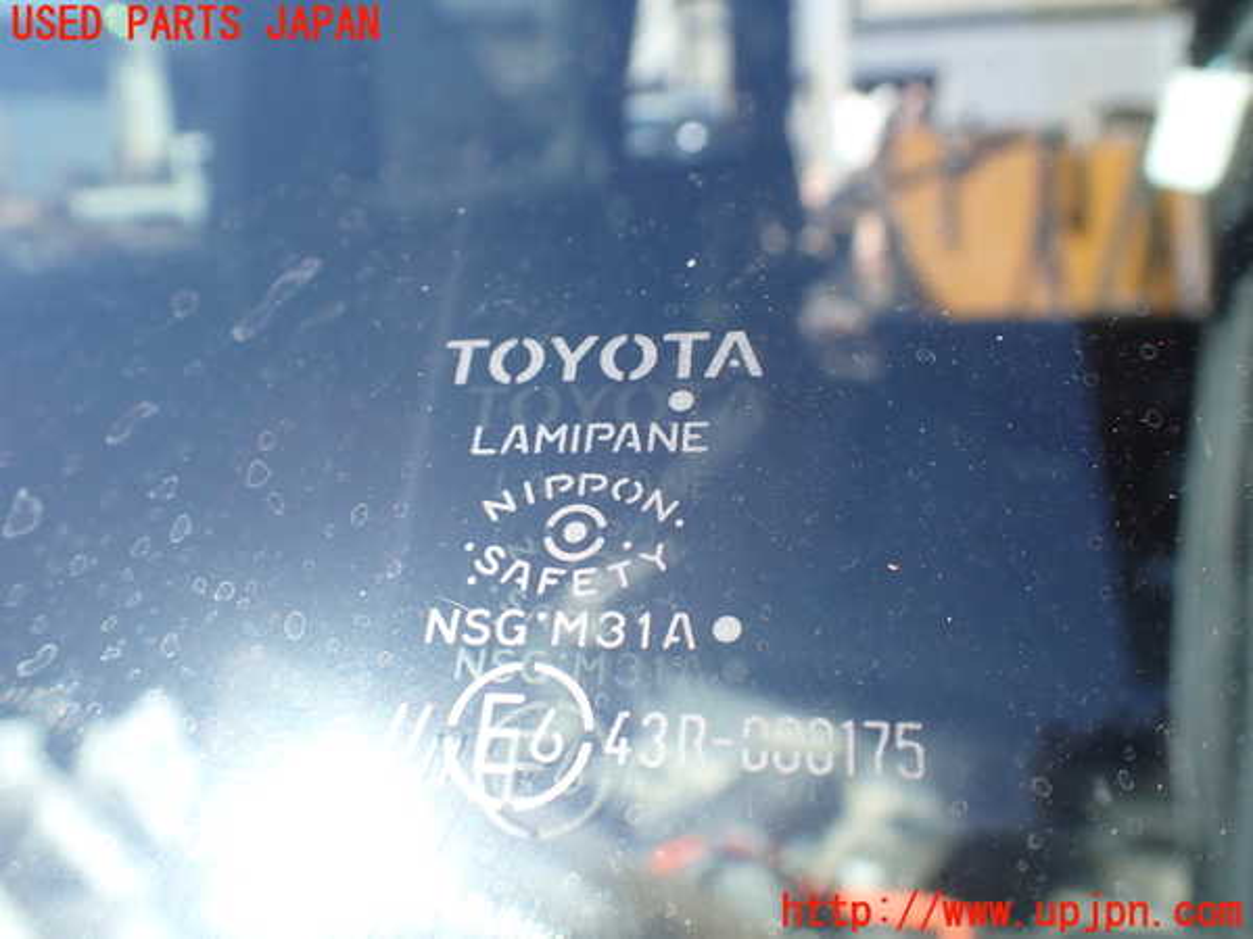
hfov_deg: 60.0
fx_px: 1086
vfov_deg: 46.8
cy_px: 470
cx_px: 626
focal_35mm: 30
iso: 100
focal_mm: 5.4
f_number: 3.2
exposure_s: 1/500
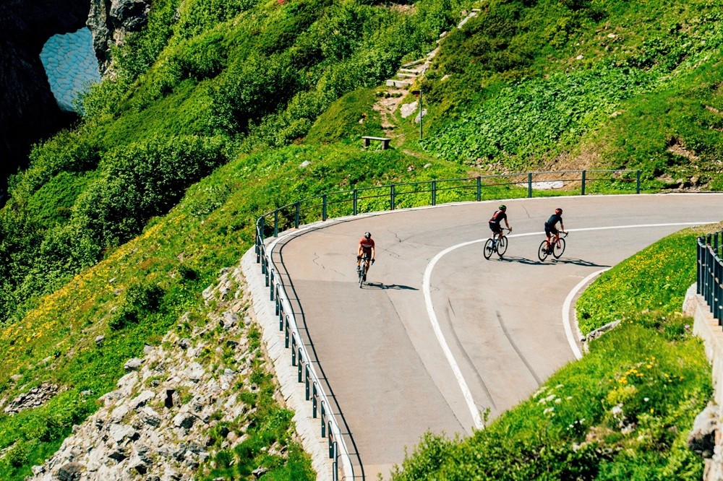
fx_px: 4517
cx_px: 362
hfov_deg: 9.2
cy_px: 240
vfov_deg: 6.1
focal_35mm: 225
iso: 100
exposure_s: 1/640
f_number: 4.5
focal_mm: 150
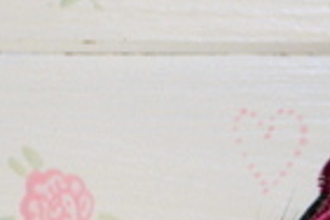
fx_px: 3744
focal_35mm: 408
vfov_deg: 3.3
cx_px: 690
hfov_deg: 4.9
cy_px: 480
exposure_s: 1/60
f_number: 5.6
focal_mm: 55
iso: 500
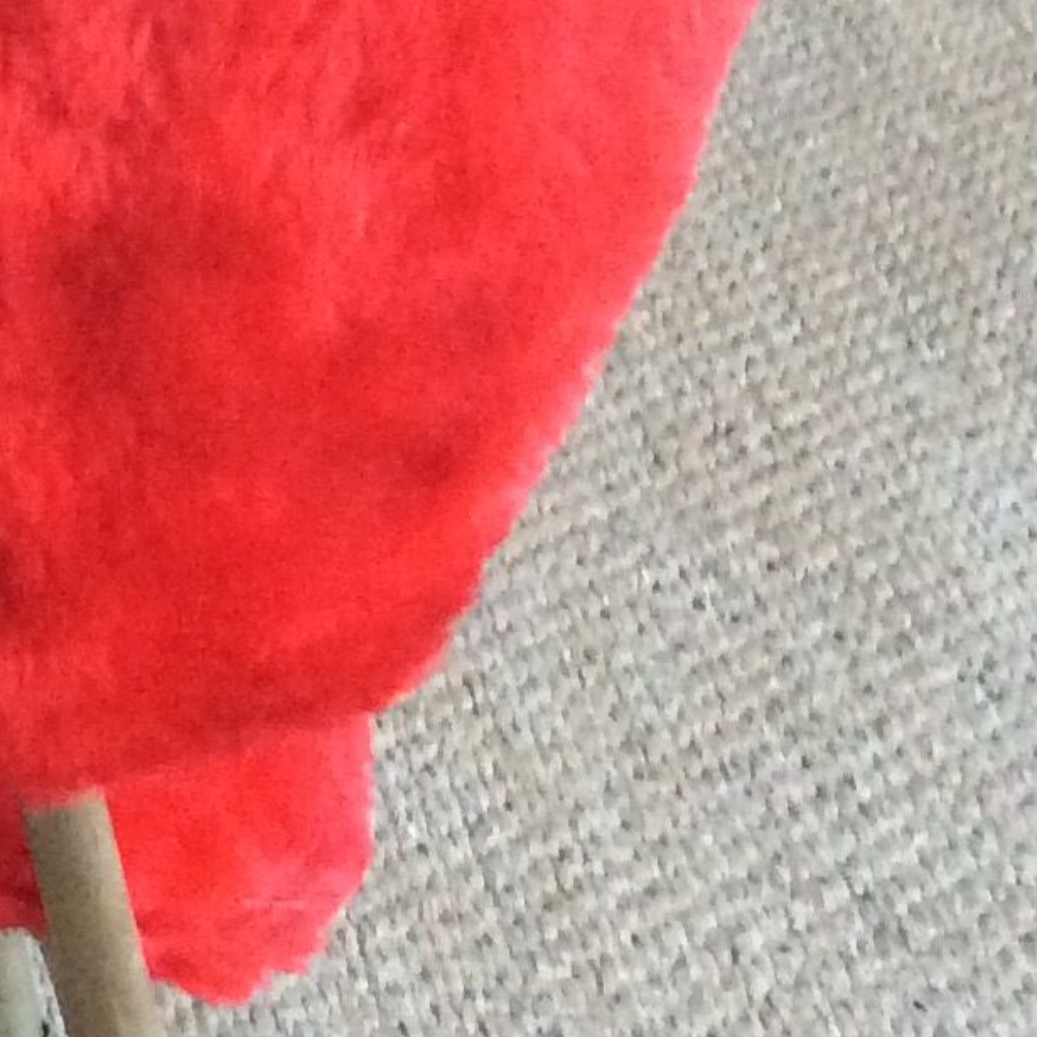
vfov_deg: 14.5
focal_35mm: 119
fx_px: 4033
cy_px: 863
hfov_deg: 13.7
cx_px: -538
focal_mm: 3.3
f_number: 2.4
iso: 400
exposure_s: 1/17
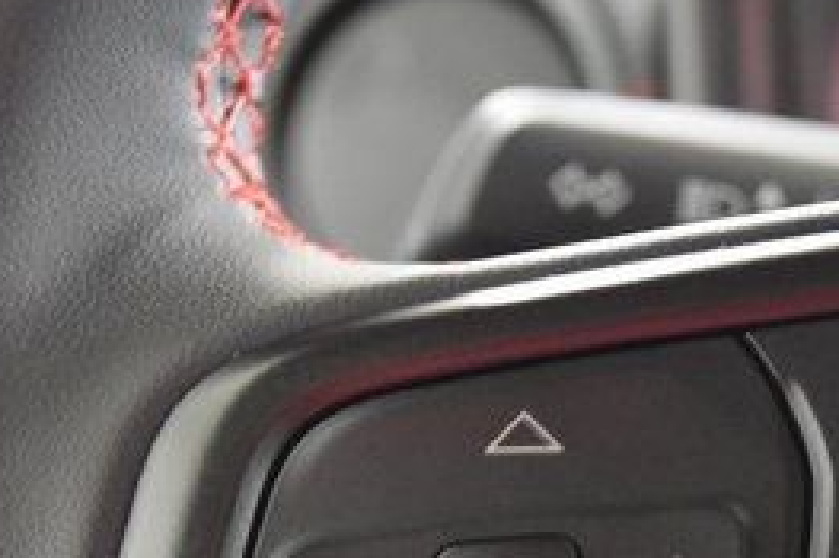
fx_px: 2213
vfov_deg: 14.0
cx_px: 616
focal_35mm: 95
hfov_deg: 21.3
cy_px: 652
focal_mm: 26
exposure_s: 1/5
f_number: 4.2
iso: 3200
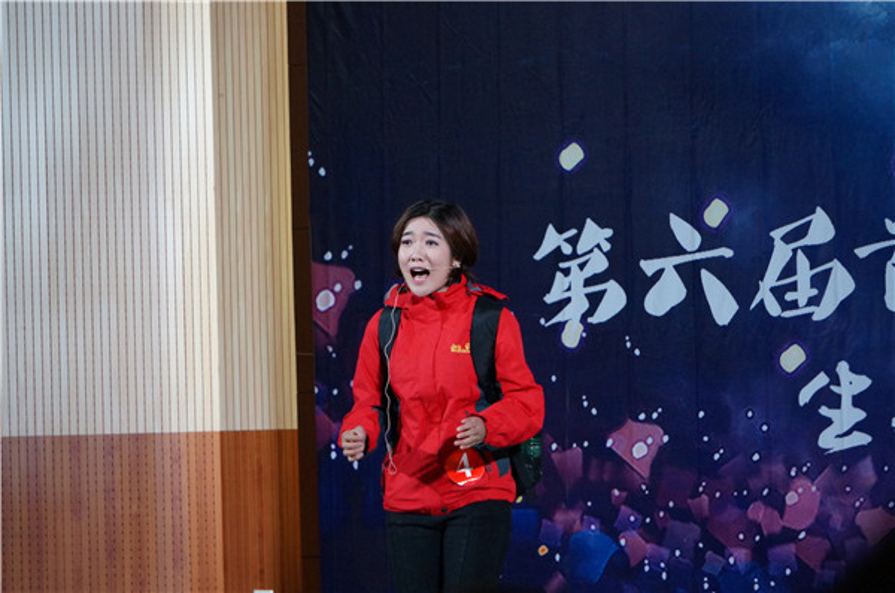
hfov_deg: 12.1
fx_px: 4207
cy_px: 296
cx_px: 448
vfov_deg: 8.1
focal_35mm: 170
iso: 2500
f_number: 5.6
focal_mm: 113
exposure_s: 1/200
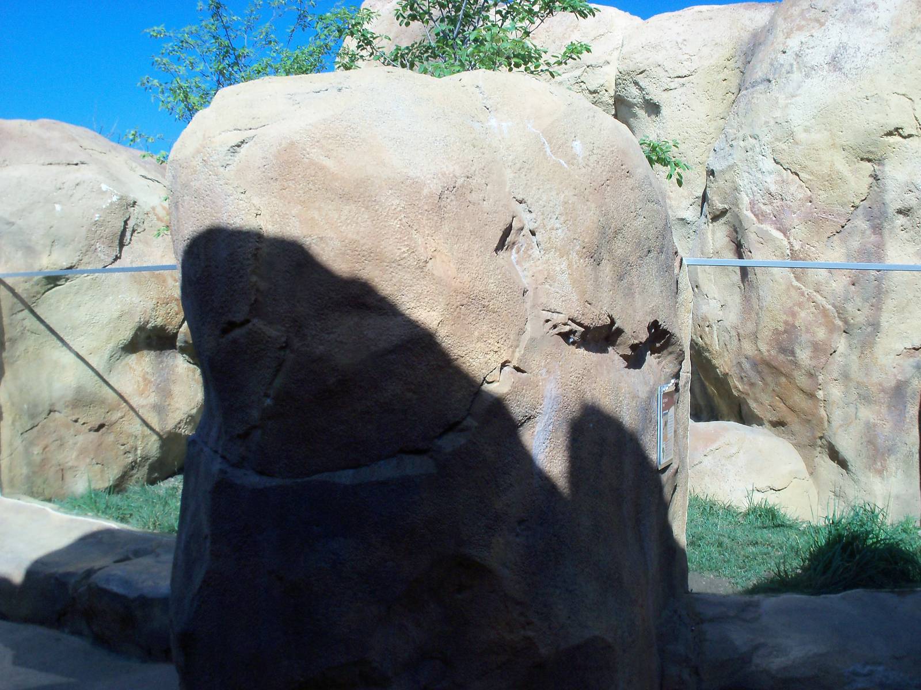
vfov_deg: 40.7
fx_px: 931
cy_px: 345
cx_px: 460
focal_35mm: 35
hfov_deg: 52.6
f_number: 5.5
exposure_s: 1/250
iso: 80
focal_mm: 6.3
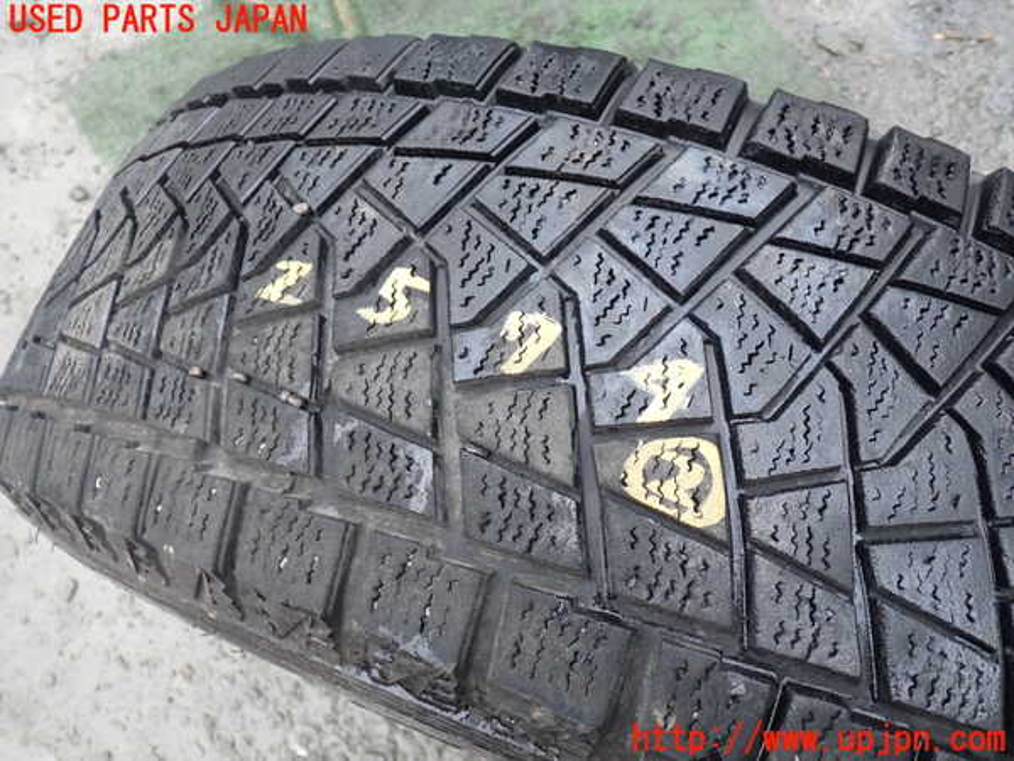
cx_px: 507
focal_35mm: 30
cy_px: 380
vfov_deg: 46.8
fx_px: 879
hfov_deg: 60.0
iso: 200
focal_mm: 5.4
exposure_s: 1/60
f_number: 2.3
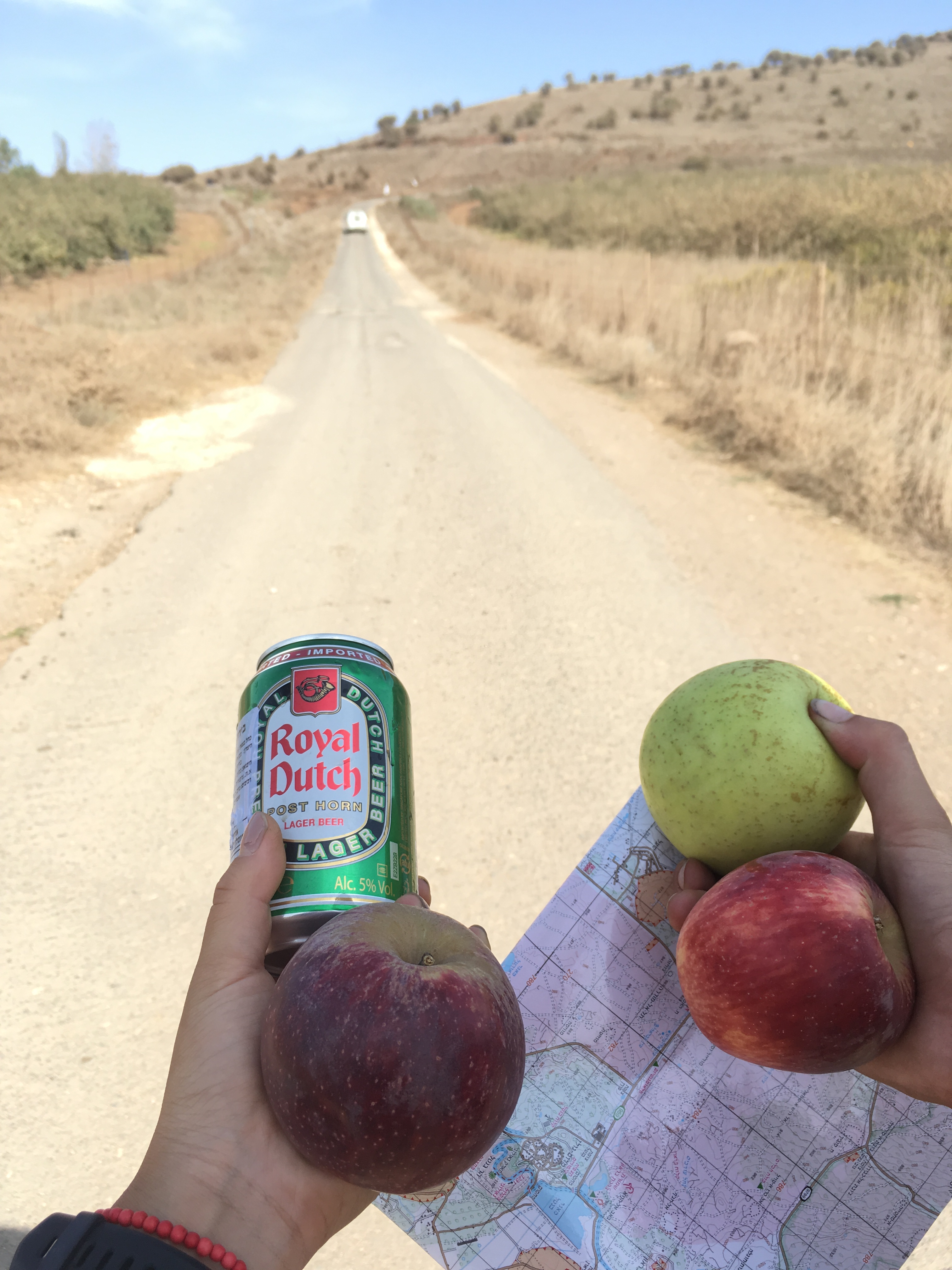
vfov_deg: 61.7
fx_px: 1063
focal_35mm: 29
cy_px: 635
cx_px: 476
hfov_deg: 48.2
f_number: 2.2
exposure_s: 1/605
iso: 25
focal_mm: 4.15
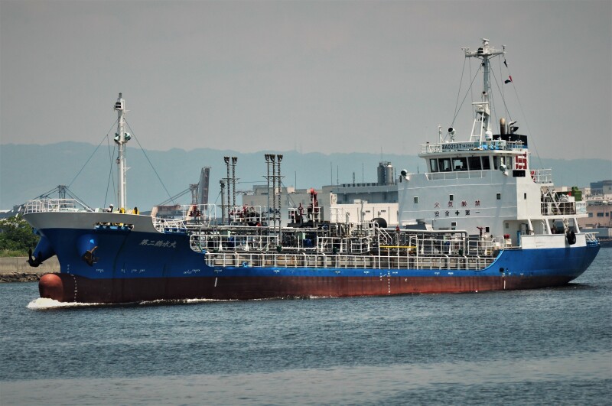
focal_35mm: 315
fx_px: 5347
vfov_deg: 4.4
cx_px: 306
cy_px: 203
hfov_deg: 6.6
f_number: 13
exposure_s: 1/500
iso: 200
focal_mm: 210
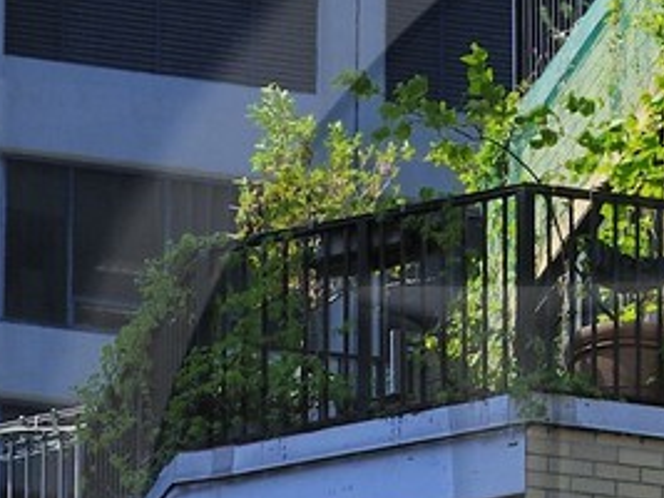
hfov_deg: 1.7
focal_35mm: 1151
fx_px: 22068
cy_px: 695
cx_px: 1037
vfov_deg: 1.3
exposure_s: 1/200
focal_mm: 200
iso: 200
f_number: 10
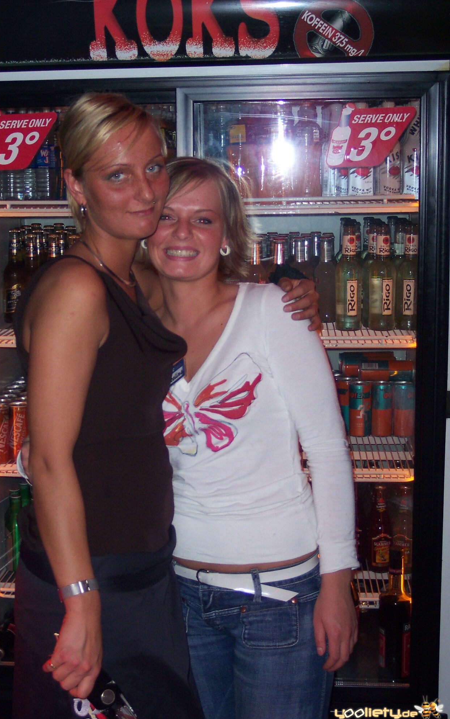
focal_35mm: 55
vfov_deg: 36.9
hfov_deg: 23.5
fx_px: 1079
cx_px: 183
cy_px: 360
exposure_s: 1/30
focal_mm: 10.7
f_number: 3.4
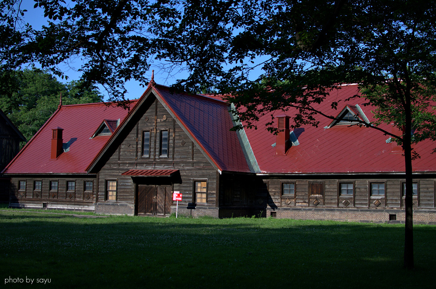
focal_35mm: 52
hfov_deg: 37.9
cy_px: 144
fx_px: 634
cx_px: 218
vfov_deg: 25.6
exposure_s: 1/1500
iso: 100
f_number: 2.8
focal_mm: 35
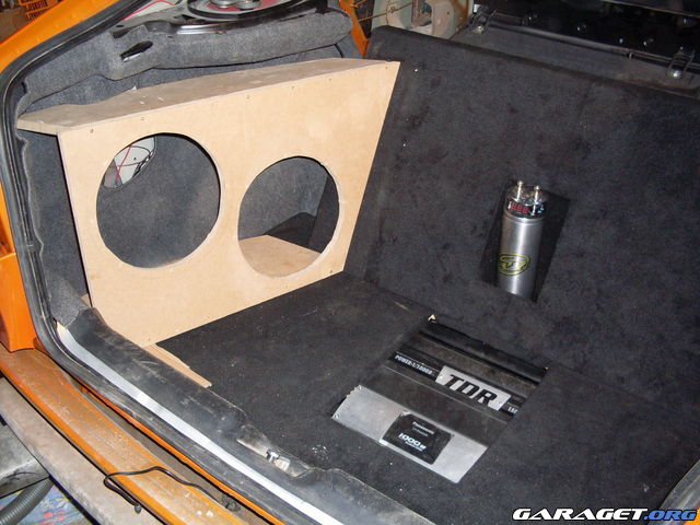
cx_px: 350
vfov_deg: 37.7
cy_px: 262
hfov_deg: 49.0
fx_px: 768
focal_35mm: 38
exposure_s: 1/45
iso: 120
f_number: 2.8
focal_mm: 6.3
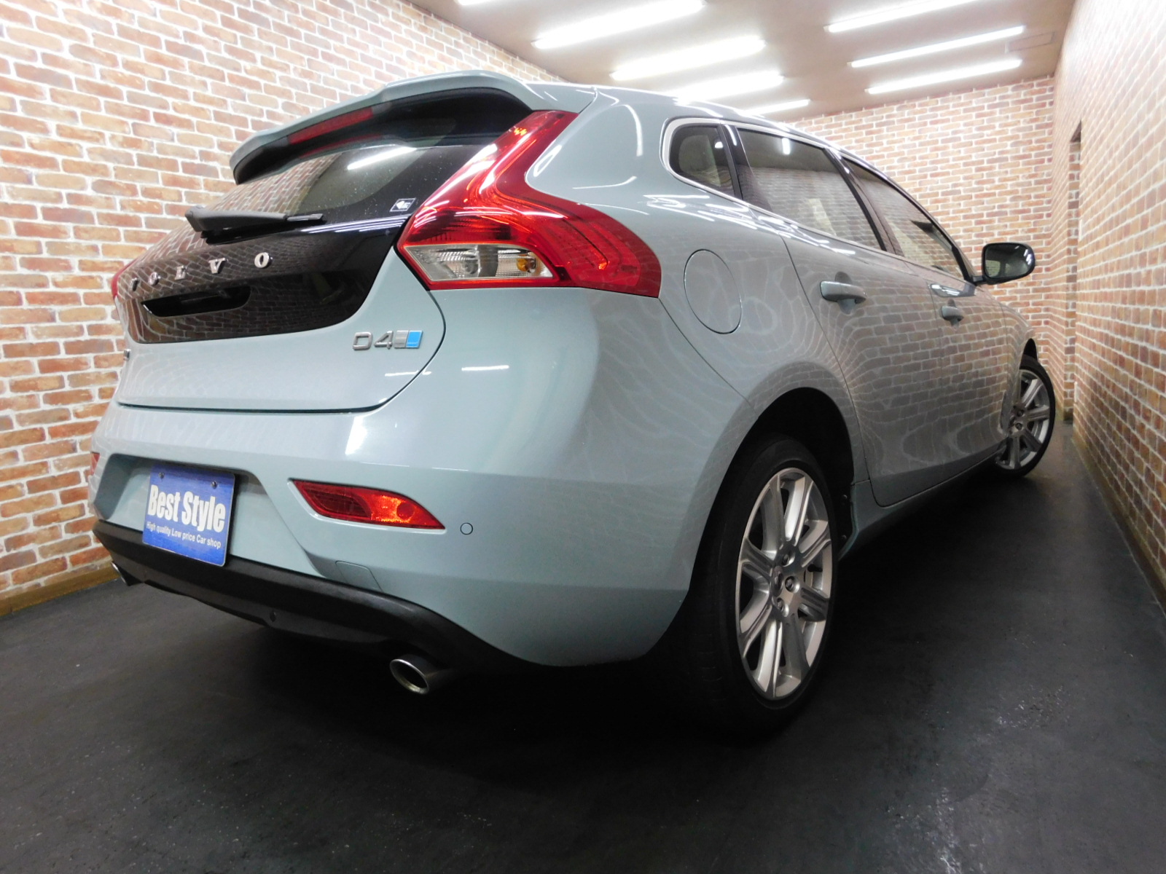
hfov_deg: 73.9
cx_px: 583
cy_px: 437
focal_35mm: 23
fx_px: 775
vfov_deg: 58.9
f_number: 3
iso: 400
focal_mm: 4
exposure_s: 1/25
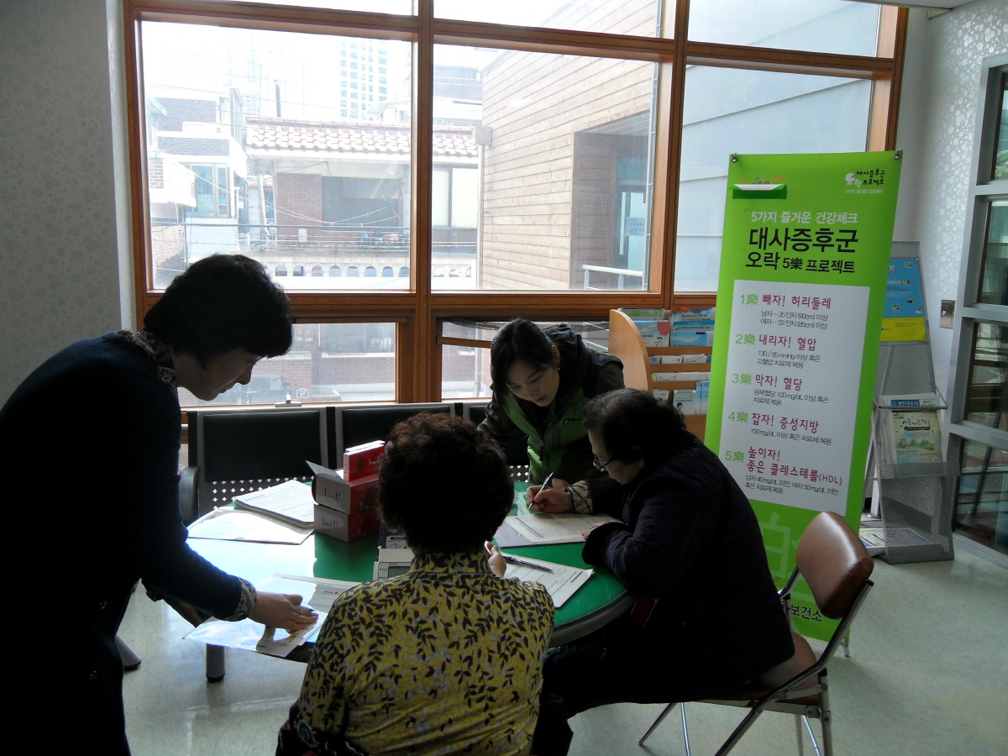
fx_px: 815
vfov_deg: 49.7
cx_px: 504
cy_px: 378
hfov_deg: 63.4
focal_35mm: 28
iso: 80
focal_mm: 5
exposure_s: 1/45
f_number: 3.4
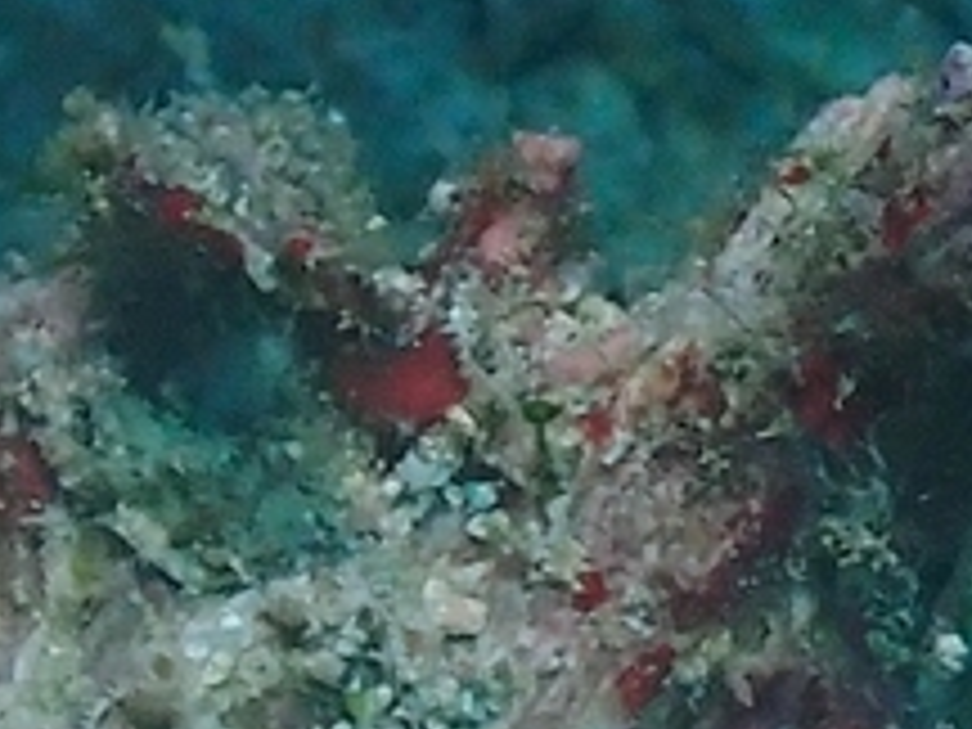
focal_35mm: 527
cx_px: -117
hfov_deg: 3.8
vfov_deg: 2.8
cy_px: 1433
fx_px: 14798
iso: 200
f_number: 6.3
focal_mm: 18
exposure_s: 1/400
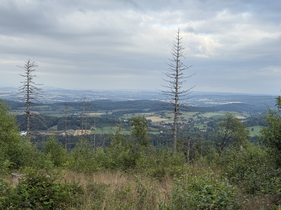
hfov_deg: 39.7
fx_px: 390
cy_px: 105
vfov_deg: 30.3
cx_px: 140
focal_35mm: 48
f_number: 1.78
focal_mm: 6.76
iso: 64
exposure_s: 1/975
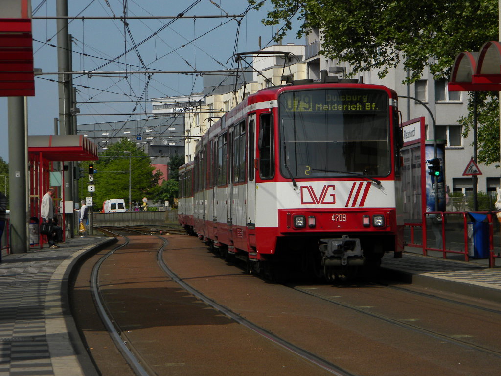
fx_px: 1520
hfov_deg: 18.7
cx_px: 250
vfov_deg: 14.1
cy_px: 188
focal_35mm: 105
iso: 80
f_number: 9.4
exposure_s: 1/270
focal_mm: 19
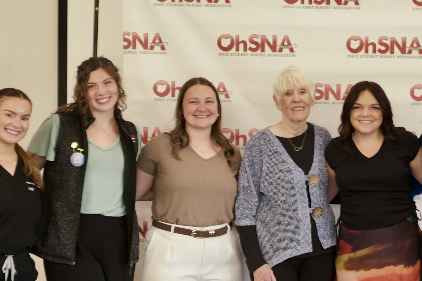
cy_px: 200
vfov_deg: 14.1
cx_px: 334
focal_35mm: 97
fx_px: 1136
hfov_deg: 20.8
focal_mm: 50
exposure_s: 1/15
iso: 250
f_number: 4
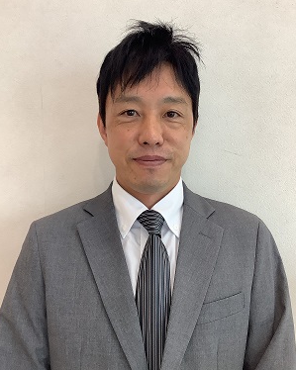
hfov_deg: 44.5
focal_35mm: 33
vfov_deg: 54.2
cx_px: 148
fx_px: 362
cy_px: 176
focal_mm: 3.3
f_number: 2.4
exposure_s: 1/50
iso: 100
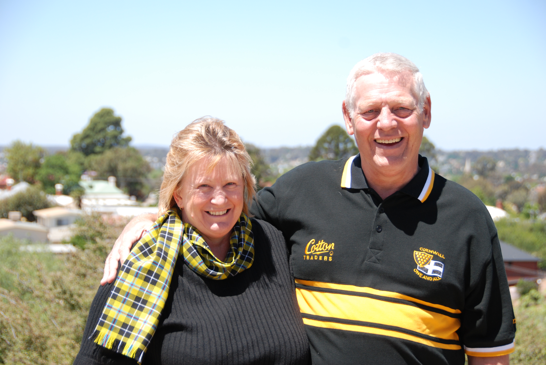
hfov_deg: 21.9
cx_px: 273
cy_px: 182
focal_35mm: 93
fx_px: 1412
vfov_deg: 14.7
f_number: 5.6
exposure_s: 1/500
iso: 200
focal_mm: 62
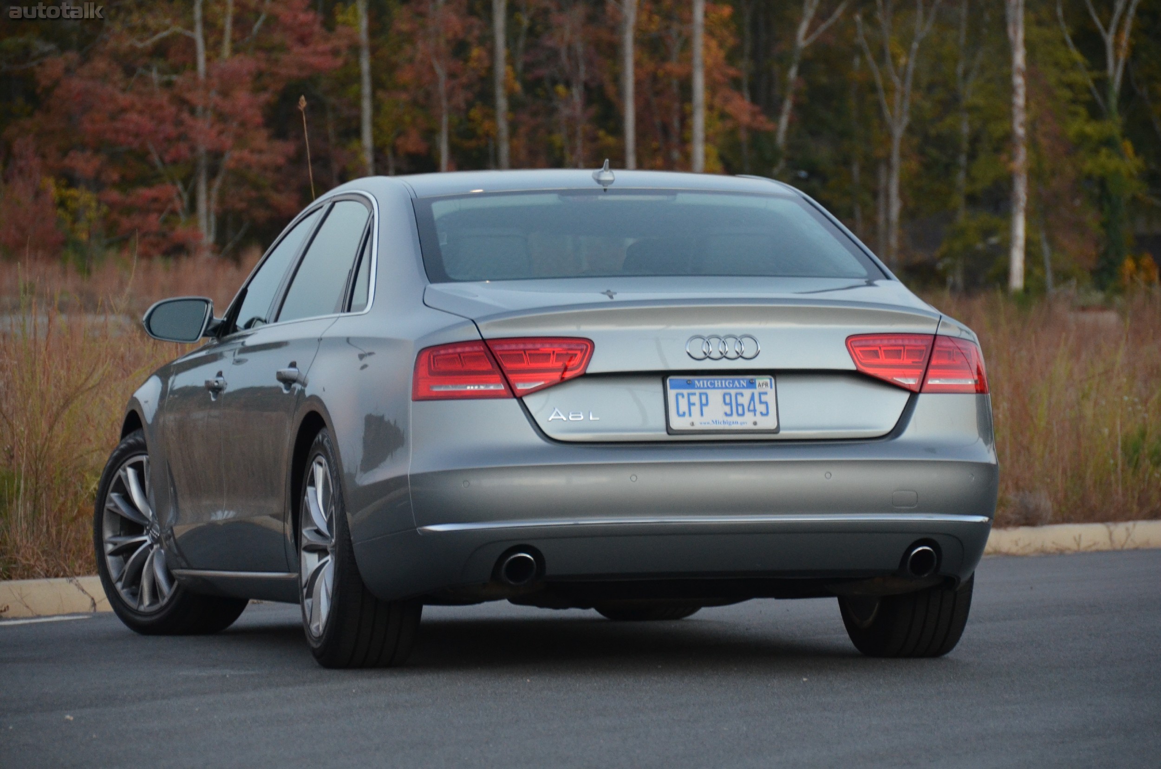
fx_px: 6276
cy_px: 384
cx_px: 580
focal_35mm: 195
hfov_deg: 10.6
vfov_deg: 7.0
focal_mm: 130
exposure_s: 1/60
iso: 1600
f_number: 5.6
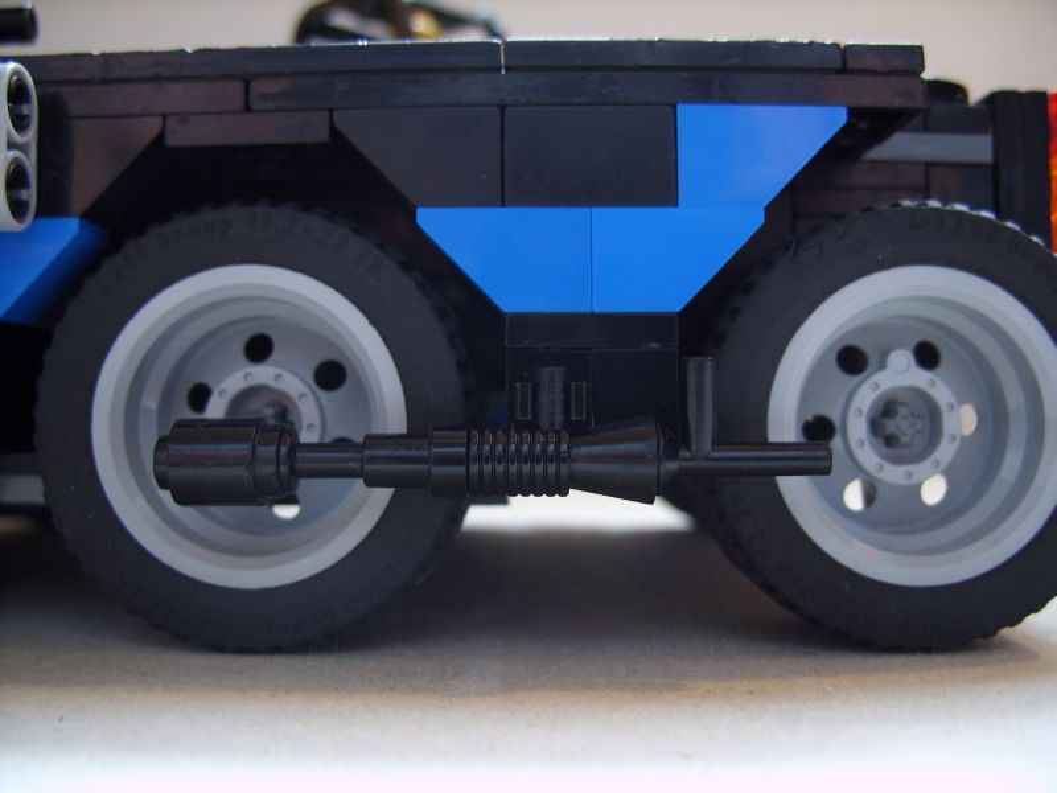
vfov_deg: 37.7
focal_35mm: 38
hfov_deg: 49.0
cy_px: 396
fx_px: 1160
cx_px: 528
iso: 100
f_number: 2.8
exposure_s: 1/8
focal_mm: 7.8
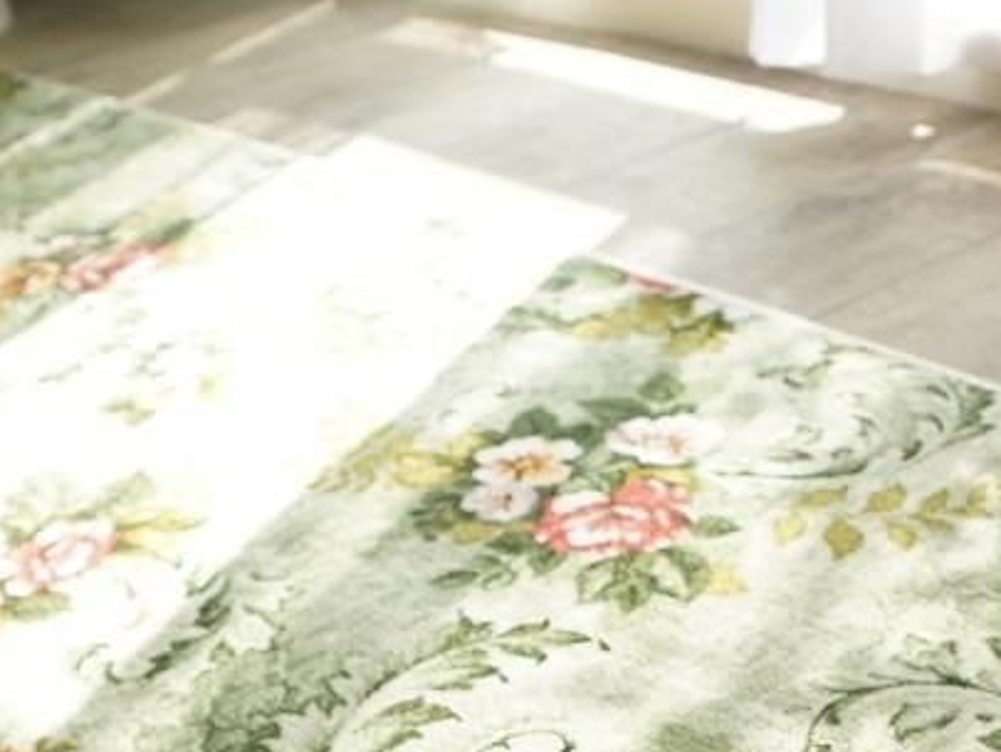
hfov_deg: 33.4
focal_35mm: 57
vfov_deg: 24.2
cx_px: 680
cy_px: 801
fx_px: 1649
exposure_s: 1/250
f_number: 3.5
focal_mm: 16
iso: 500
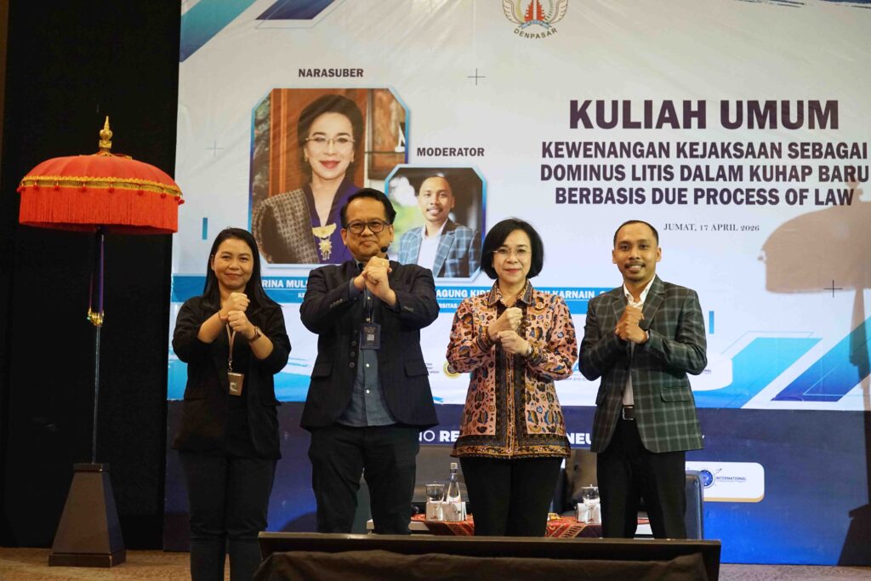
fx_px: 1452
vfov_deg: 22.6
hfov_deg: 33.4
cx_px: 436
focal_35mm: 60
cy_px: 290
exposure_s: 1/60
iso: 3200
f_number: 5.6
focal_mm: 60
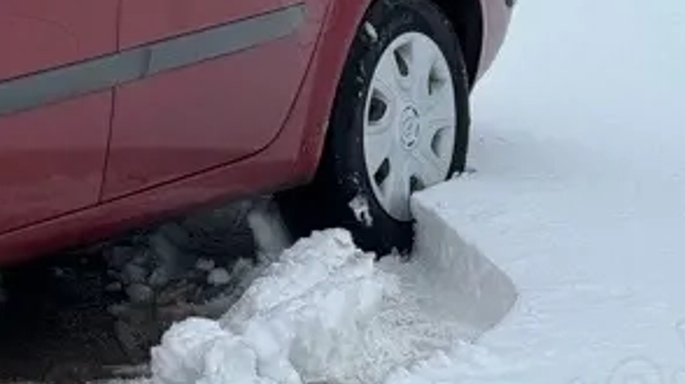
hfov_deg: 11.5
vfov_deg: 6.7
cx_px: -419
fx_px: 3231
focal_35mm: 178
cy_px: -119
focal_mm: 6.76
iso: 64
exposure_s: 1/5376
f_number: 1.78
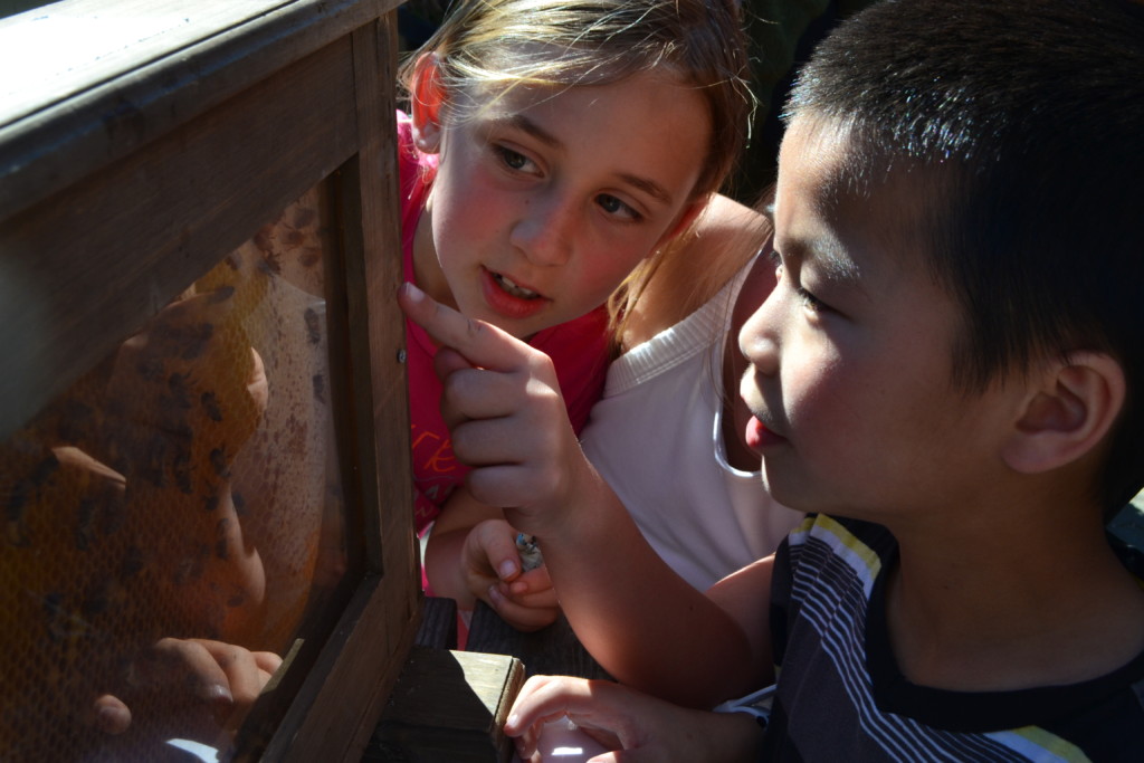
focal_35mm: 42
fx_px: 1335
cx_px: 572
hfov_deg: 46.4
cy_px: 382
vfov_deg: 31.9
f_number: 10
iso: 400
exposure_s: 1/200
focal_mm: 28
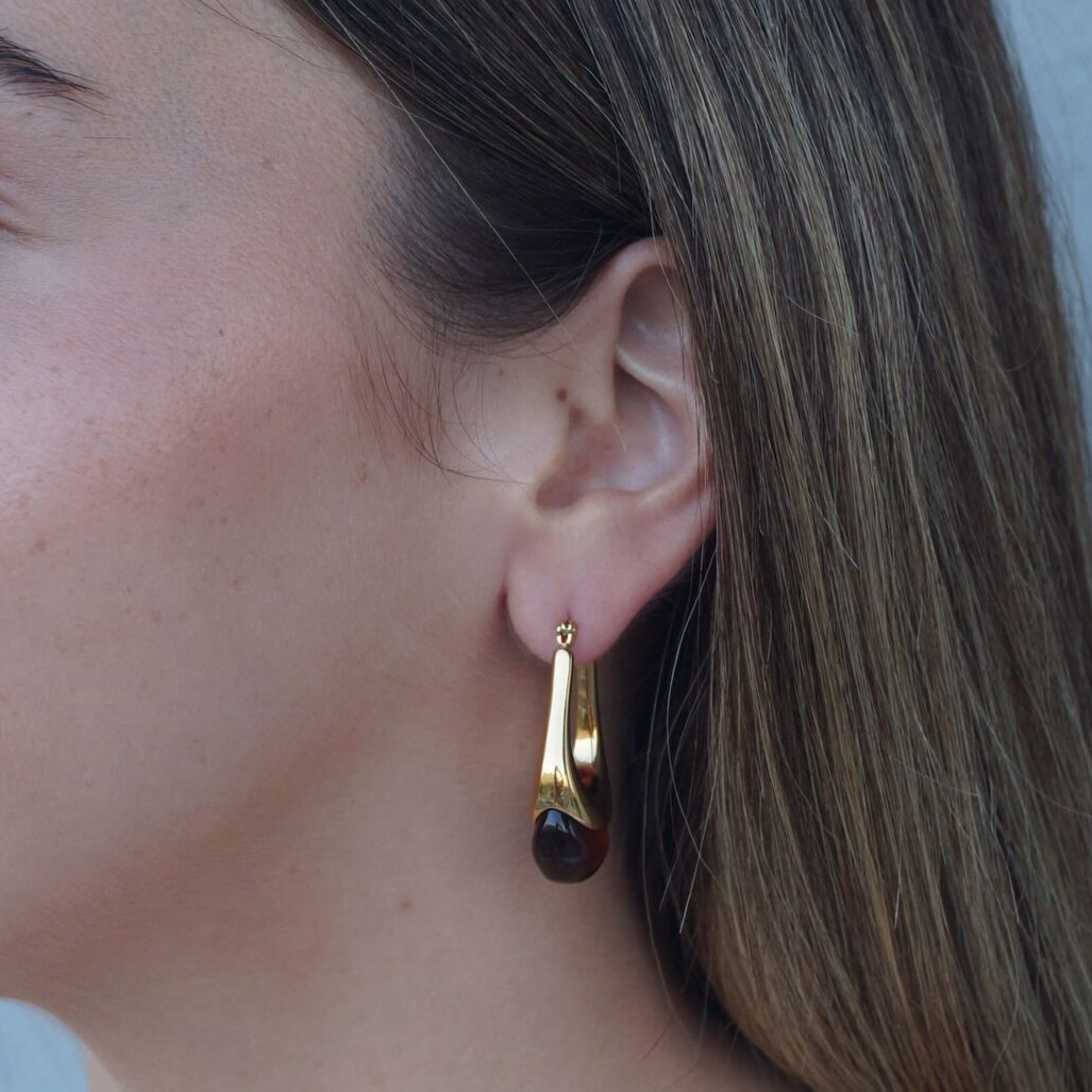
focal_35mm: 112
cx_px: 552
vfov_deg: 15.5
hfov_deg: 15.6
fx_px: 3997
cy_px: 745
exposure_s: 1/160
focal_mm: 50
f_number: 5.6
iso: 640
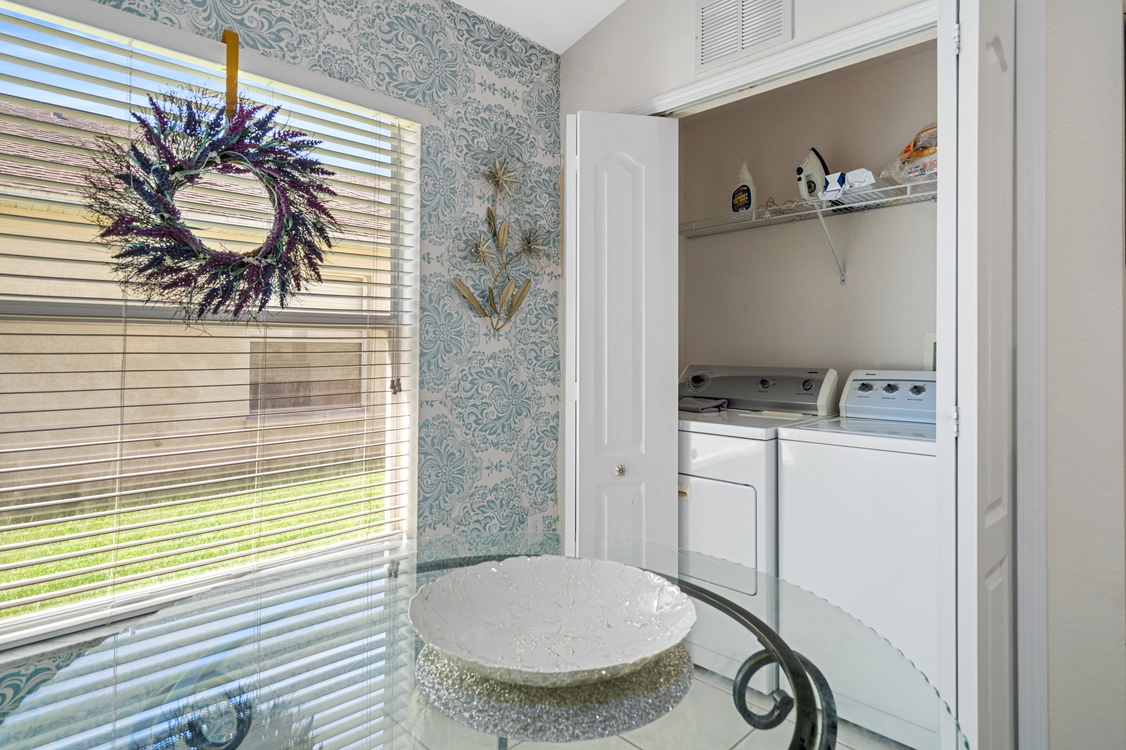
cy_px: 375
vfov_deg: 64.5
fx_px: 594
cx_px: 563
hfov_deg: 86.9
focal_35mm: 19
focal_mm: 19
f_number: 8
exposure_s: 1/20
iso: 320
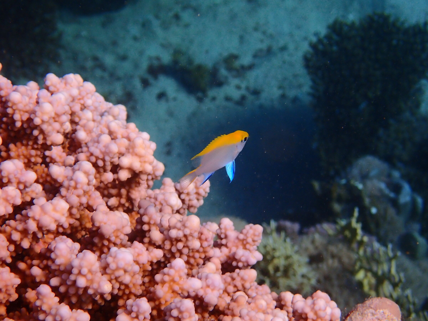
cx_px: 214
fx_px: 1236
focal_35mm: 100
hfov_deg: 19.6
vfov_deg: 14.8
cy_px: 160
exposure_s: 1/200
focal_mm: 18
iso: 200
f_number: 6.3
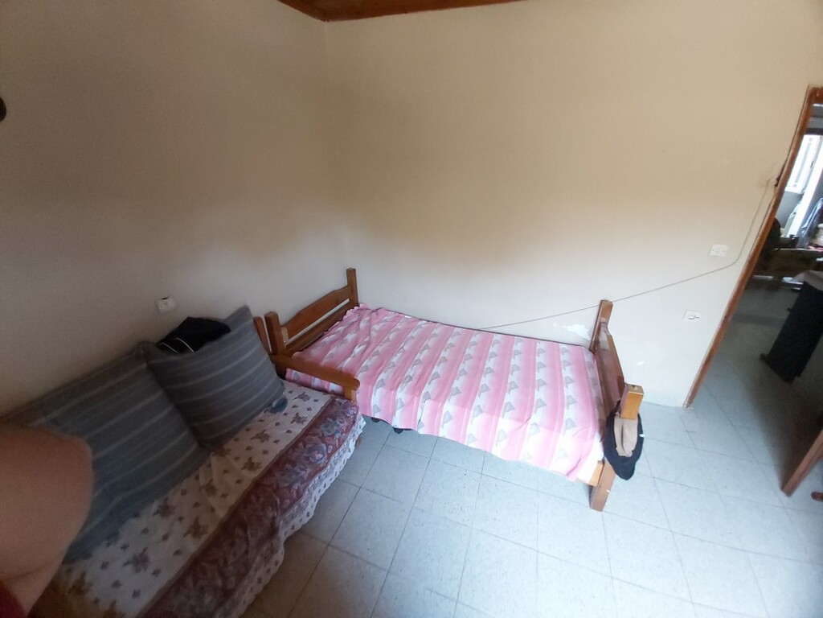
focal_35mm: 12
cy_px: 309
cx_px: 412
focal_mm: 1.42
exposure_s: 1/25
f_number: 2.2
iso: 250
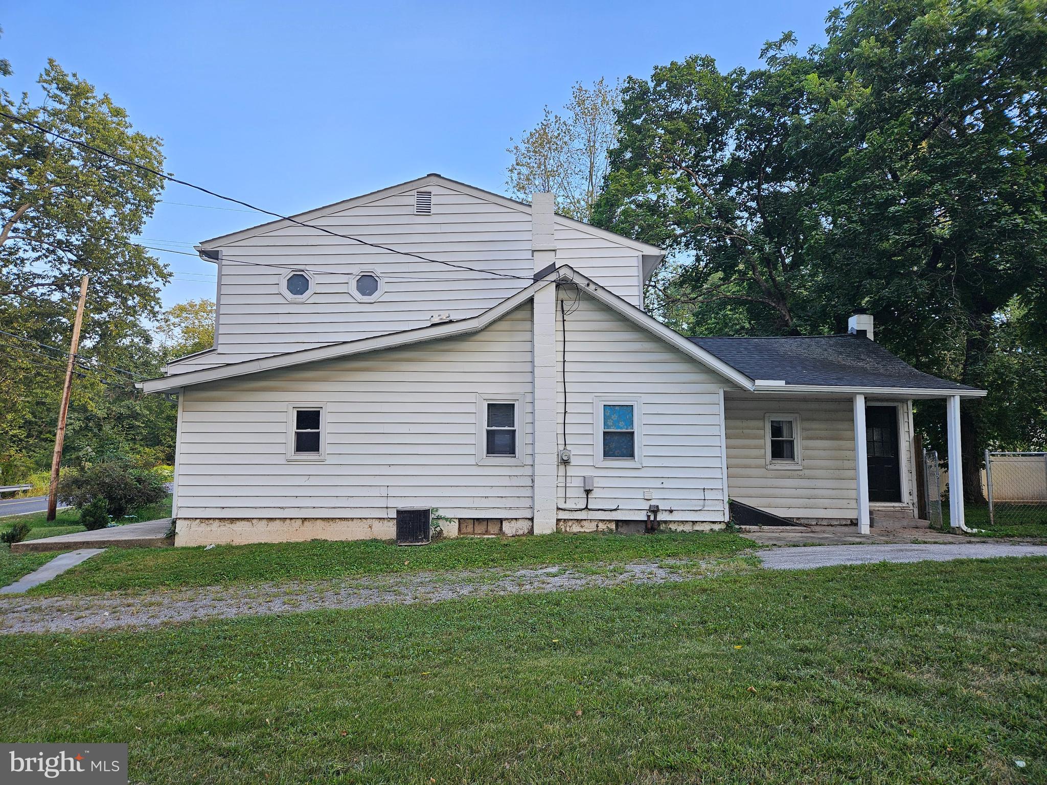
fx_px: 696
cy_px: 392
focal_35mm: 23
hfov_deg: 73.9
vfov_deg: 58.9
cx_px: 524
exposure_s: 1/170
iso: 25
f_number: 1.8
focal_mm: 5.4
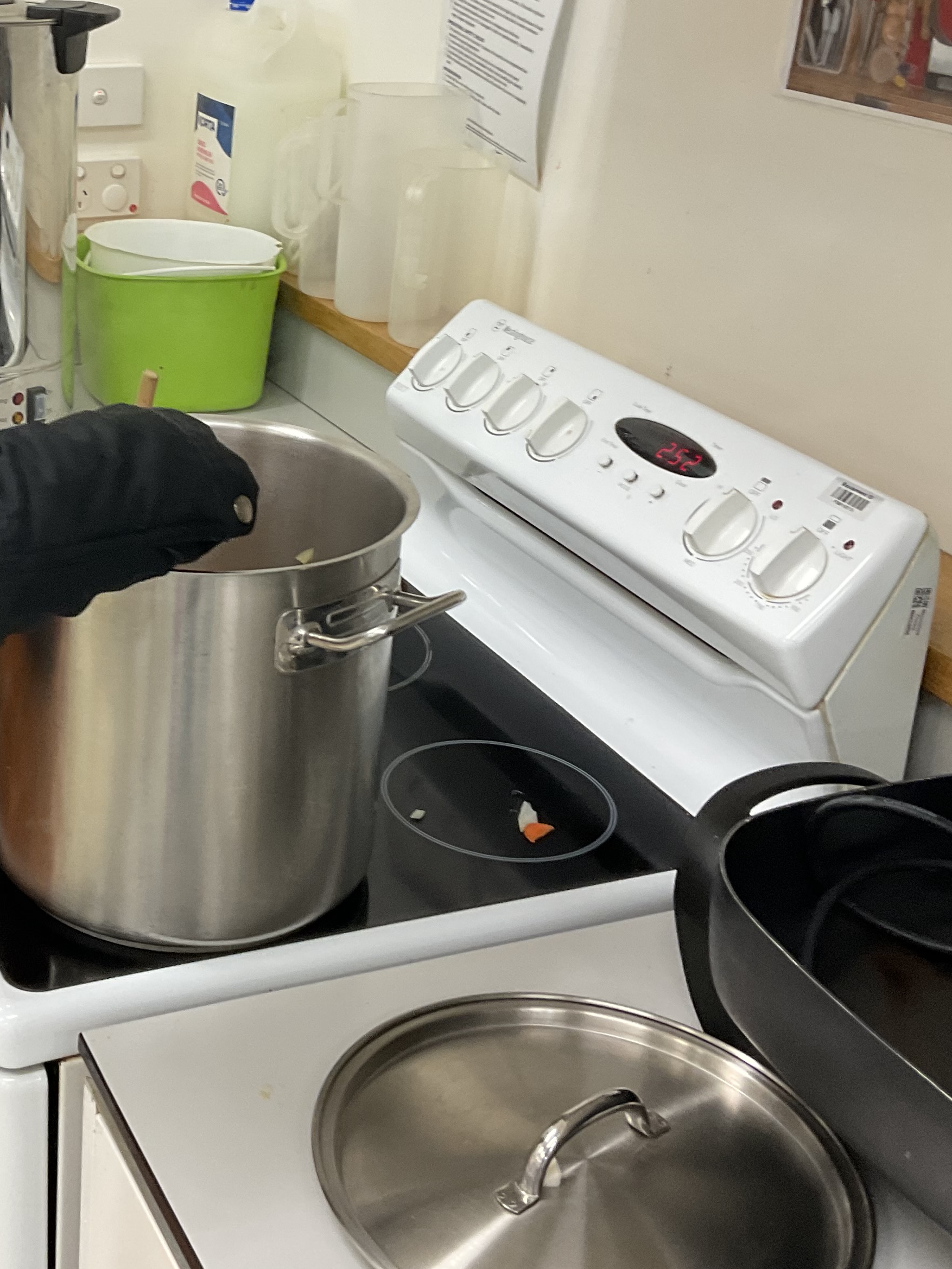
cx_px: 145
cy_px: 455
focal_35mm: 50
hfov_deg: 28.3
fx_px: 1834
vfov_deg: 37.9
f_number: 1.8
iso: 50
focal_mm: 3
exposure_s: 1/50
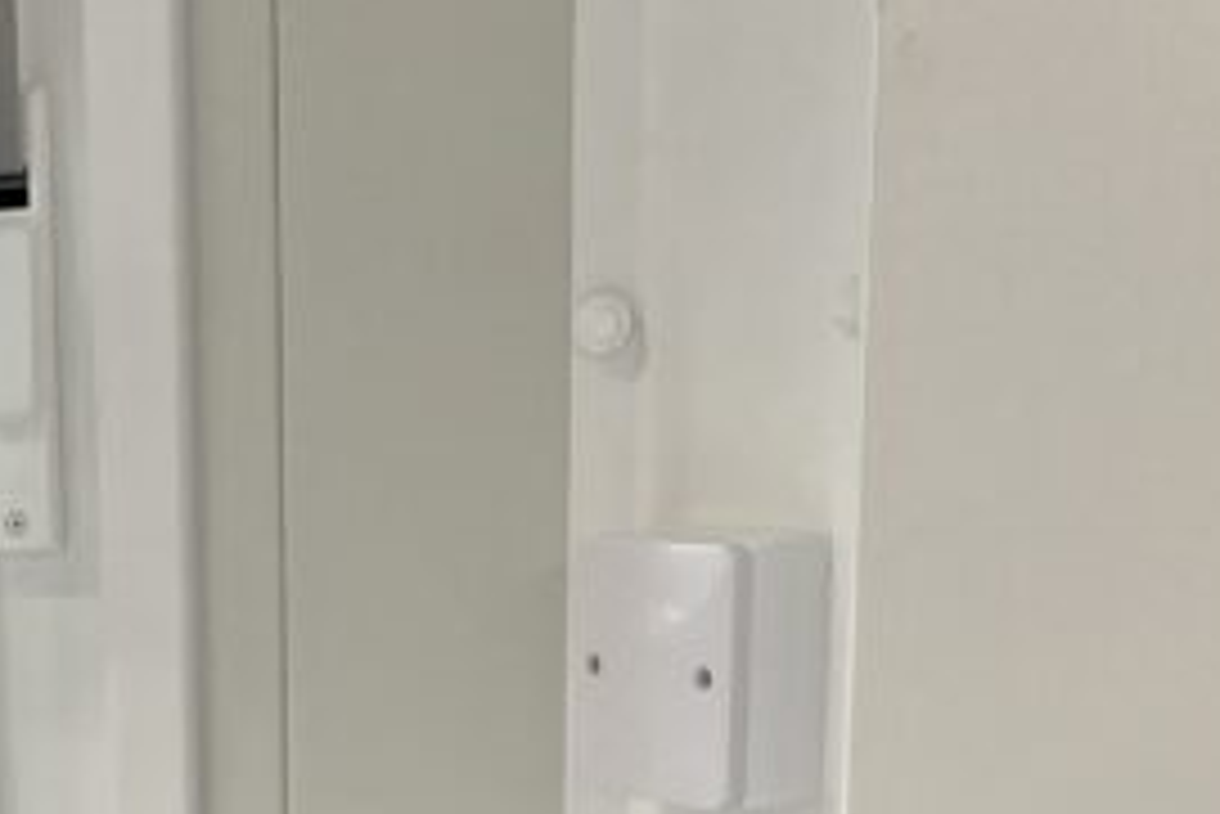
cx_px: -86
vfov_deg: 12.1
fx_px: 3458
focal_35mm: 102
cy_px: 1570
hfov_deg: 19.3
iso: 40
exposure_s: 1/100
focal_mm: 5.7
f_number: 1.5
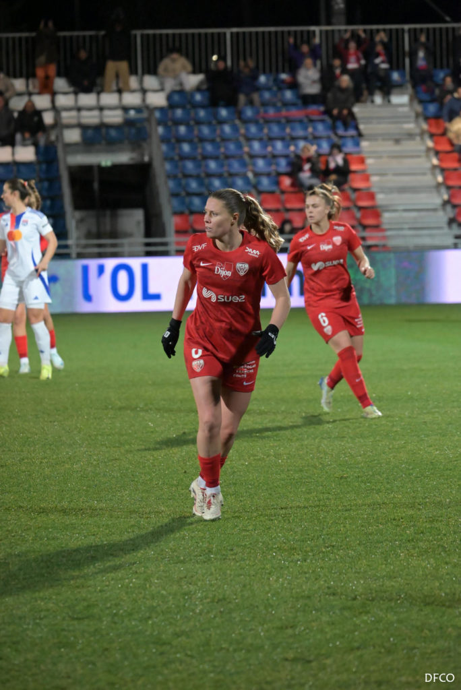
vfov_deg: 9.8
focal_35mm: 210
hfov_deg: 6.6
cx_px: 230
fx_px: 4028
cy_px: 345
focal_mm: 210
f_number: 6.3
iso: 10000
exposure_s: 1/800
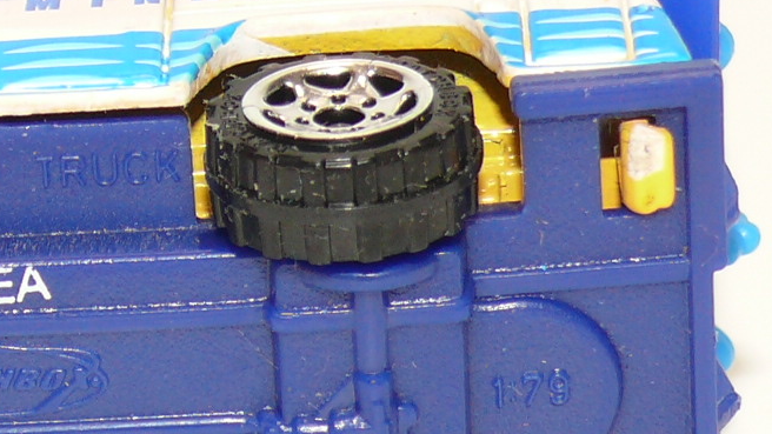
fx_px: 5547
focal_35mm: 271
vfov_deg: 4.5
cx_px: 4
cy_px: 293
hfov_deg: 7.9
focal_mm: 13.3
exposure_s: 1/30
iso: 100
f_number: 4
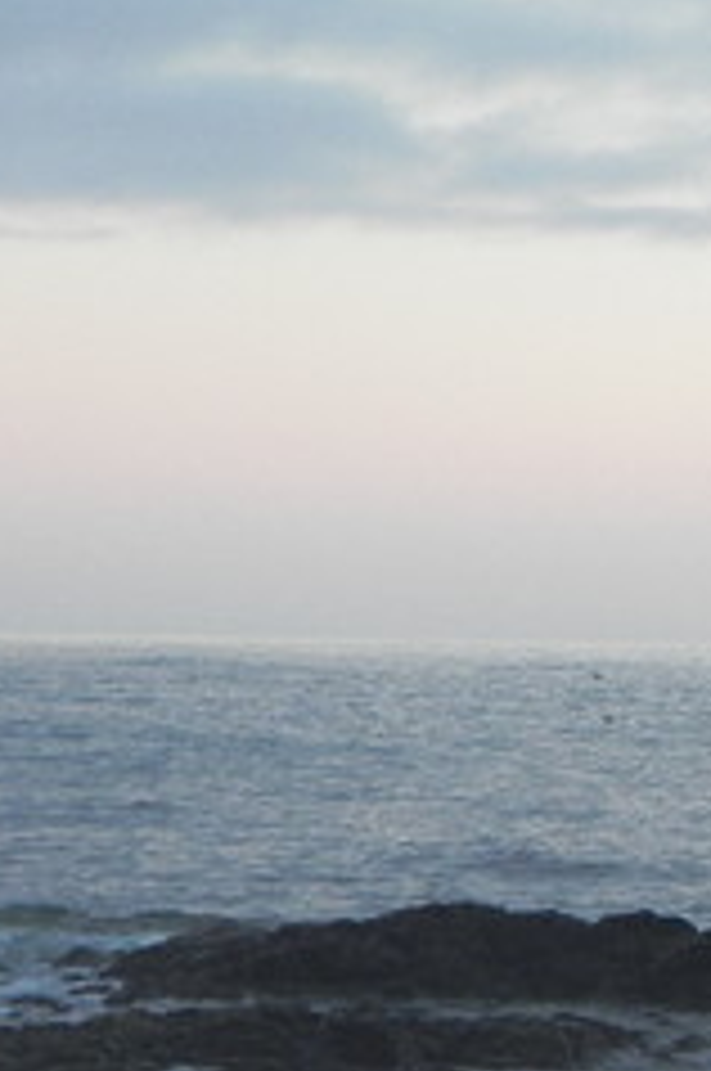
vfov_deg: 11.0
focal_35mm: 186
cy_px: 799
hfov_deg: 7.3
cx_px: 932
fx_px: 5526
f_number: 4
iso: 206
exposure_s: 1/30
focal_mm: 15.1
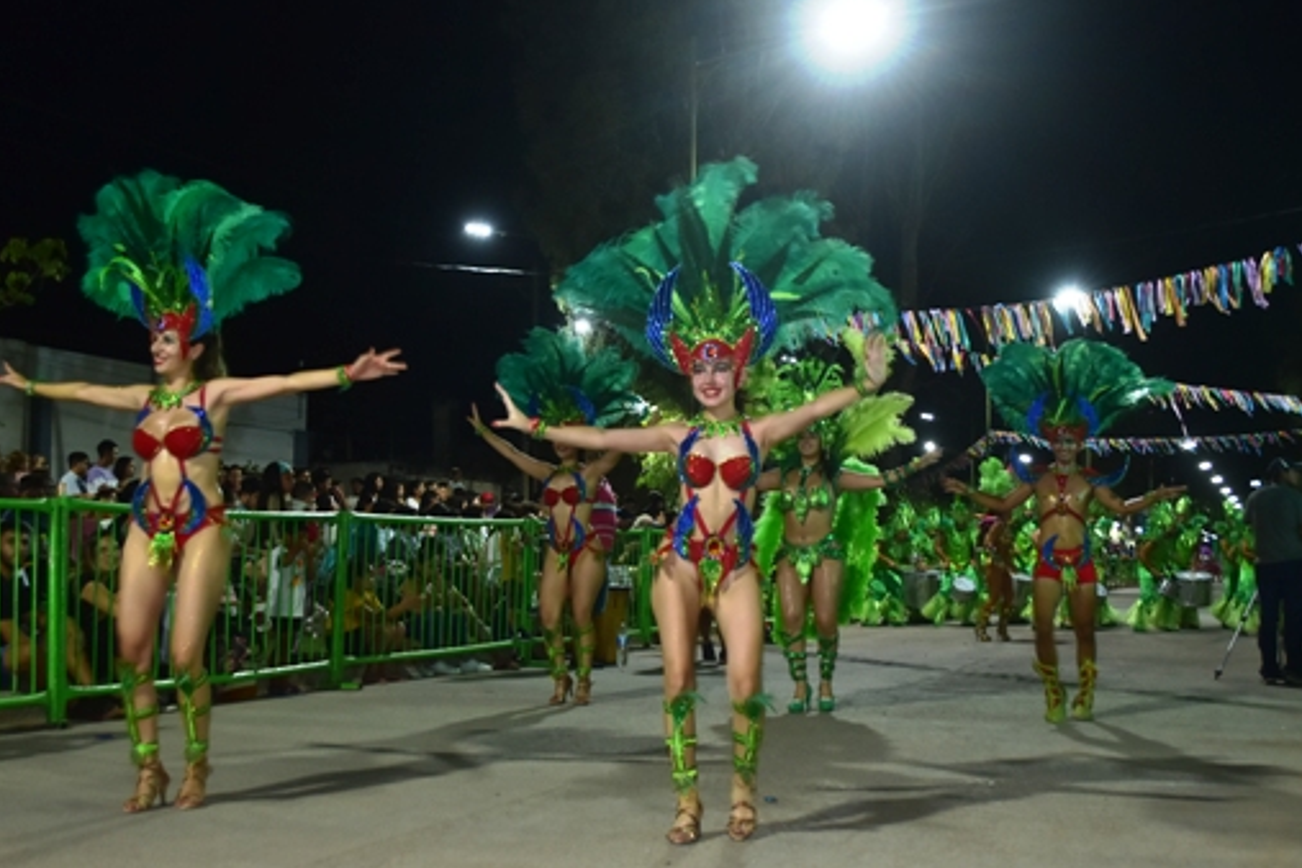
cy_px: 410
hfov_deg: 37.5
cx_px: 668
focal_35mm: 53
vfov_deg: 25.5
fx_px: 1917
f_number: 4.5
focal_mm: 28
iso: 640
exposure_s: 1/30
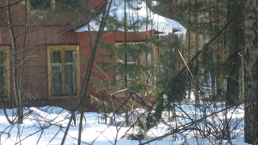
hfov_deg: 14.1
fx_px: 1047
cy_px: 50
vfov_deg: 7.9
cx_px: 129
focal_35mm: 153
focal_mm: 17.4
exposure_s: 1/141
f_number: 4.9
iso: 50
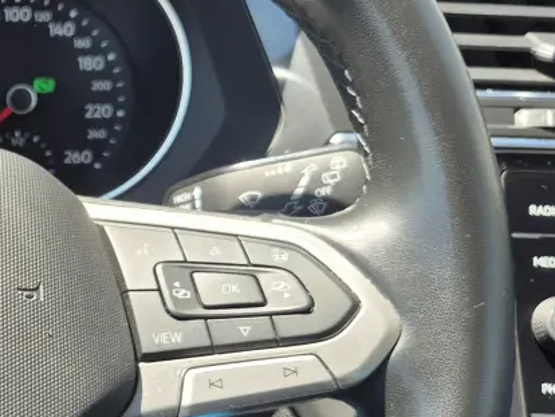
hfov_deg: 21.9
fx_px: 1283
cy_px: 324
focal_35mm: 80
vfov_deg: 18.3
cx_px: -168
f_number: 1.8
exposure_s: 1/251
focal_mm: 5.4
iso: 25
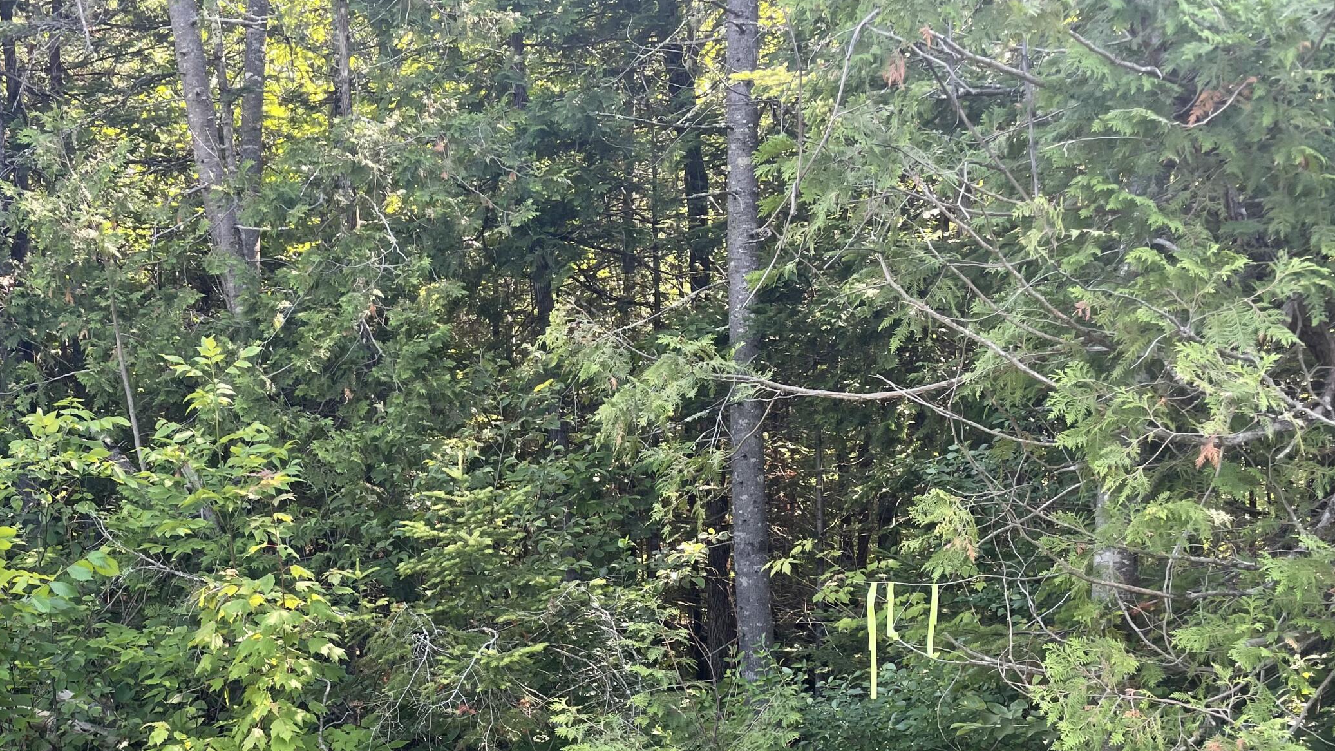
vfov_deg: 27.7
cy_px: 702
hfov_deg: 48.3
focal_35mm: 41
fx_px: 1451
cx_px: 415
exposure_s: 1/121
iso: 40
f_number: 1.6
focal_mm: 4.2
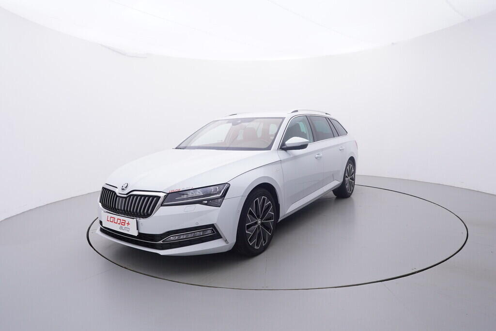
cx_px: 248
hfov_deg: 77.3
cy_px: 166
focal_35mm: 22
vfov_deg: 56.2
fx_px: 310
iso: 200
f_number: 5
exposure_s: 1/80
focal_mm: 15
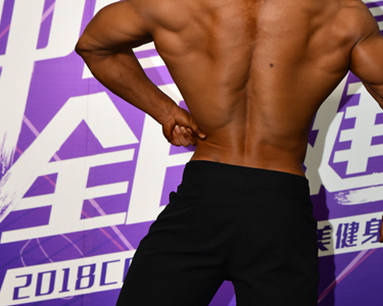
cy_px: 187
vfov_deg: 13.2
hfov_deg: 16.4
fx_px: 1326
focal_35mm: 117
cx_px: 251
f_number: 4
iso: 800
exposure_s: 1/160
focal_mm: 52
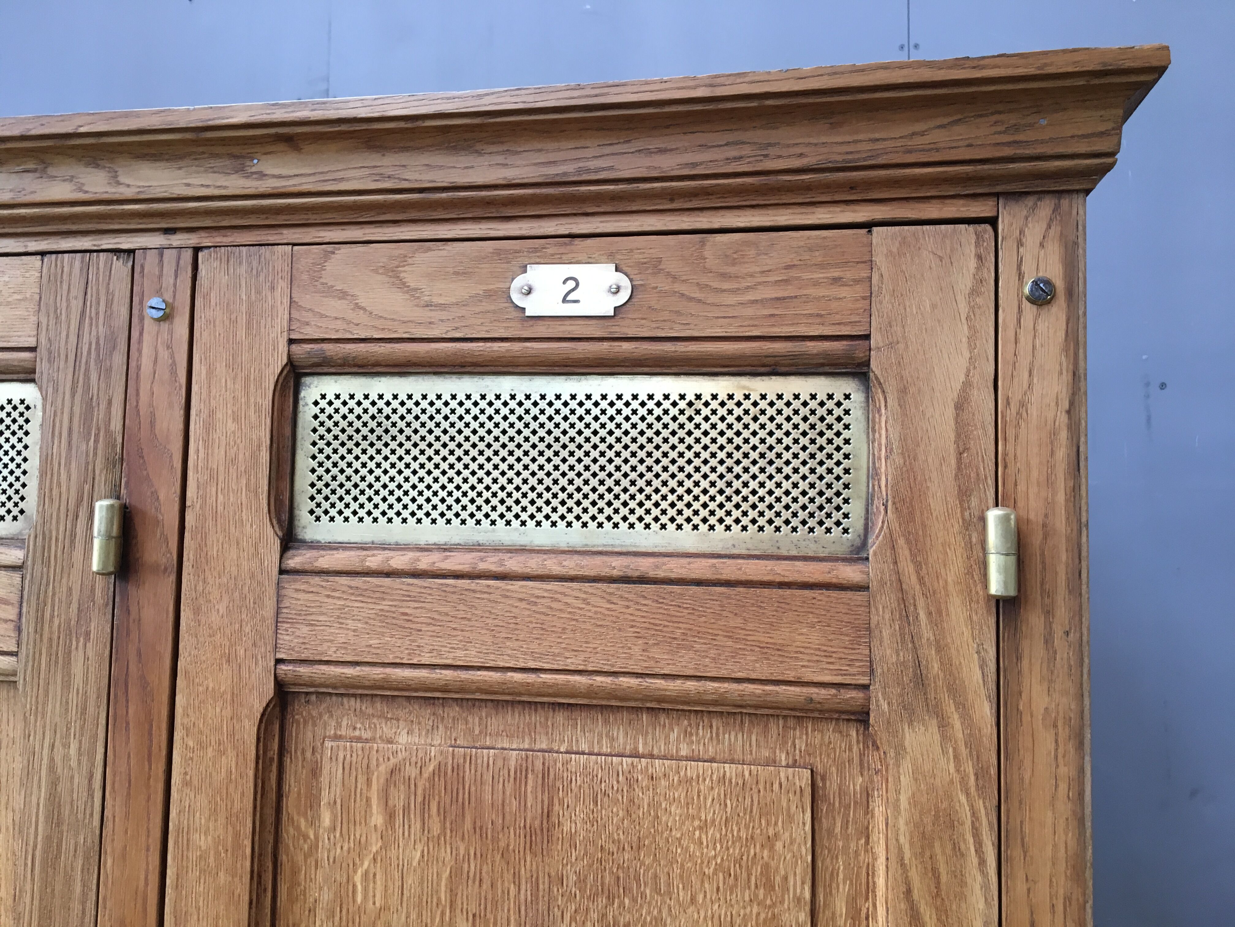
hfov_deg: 61.7
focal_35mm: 29
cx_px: 618
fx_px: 1035
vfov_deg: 48.2
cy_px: 464
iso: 80
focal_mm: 4.15
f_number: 2.2
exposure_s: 1/33
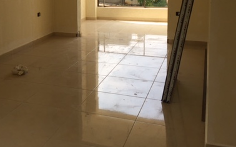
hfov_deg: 37.6
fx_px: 334
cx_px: 51
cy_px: 7
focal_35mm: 52
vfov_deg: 24.0
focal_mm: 4.15
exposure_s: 1/527
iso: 32
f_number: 2.2
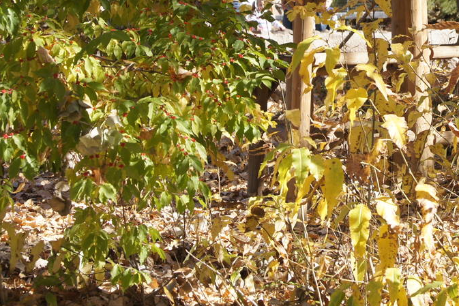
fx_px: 2502
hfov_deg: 10.4
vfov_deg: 7.0
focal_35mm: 196
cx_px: 402
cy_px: -49
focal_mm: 55
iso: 200
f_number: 6.3
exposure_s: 1/250
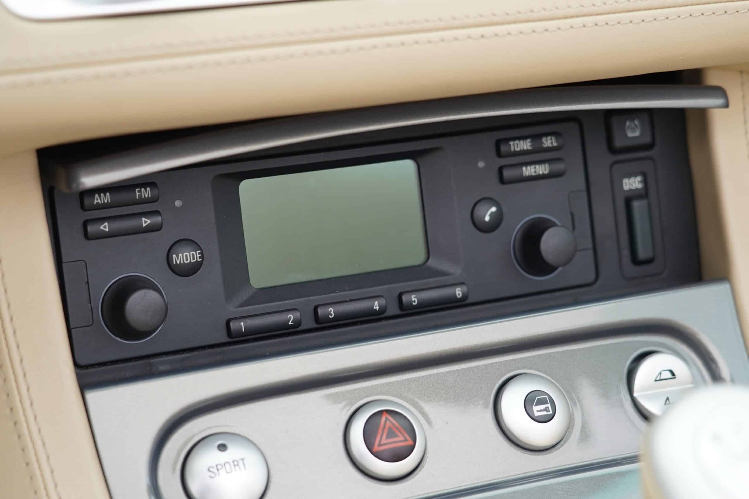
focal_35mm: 87
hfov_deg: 23.4
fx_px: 1810
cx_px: 374
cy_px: 250
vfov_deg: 15.7
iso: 250
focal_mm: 58
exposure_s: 1/160
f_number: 4
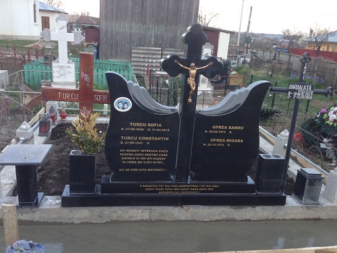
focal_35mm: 33
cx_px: 168
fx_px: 321
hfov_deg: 55.4
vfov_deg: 42.9
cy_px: 126
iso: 80
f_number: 2.4
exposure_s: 1/120
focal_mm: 4.12
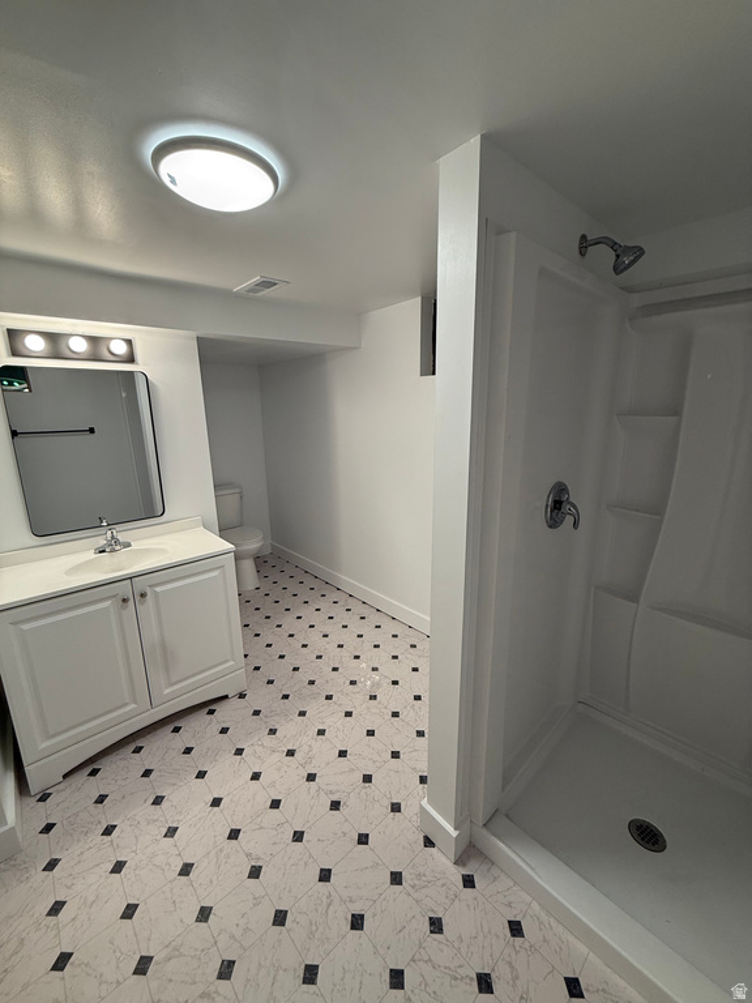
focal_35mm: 14
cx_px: 376
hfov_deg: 85.7
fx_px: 406
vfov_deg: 102.1
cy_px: 502
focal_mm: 2.22
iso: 125
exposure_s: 1/120
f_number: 2.2
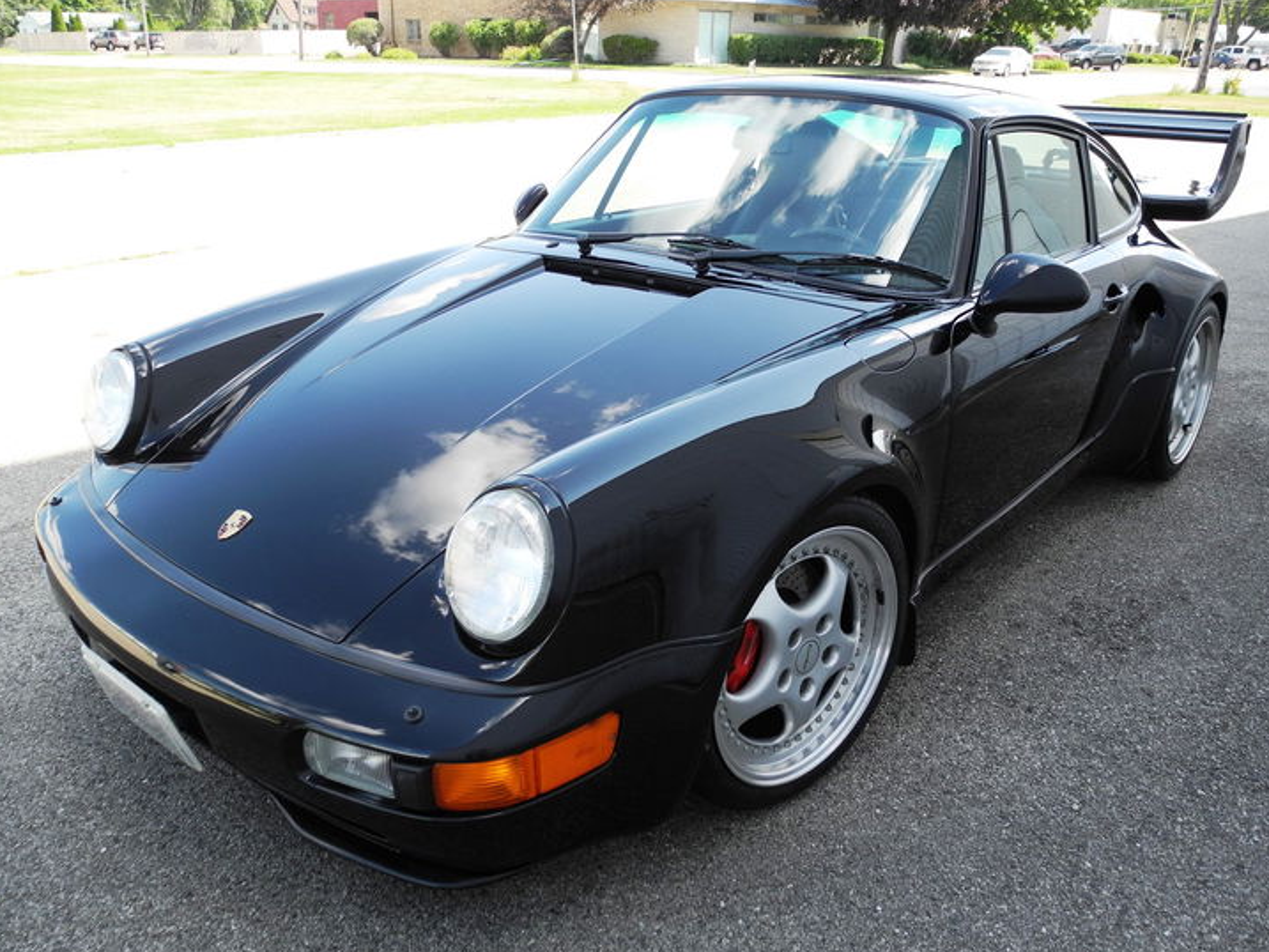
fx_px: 1100
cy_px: 492
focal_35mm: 30
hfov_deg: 60.0
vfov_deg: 46.8
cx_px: 628
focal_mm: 6
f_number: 2.8
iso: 100
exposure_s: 1/353
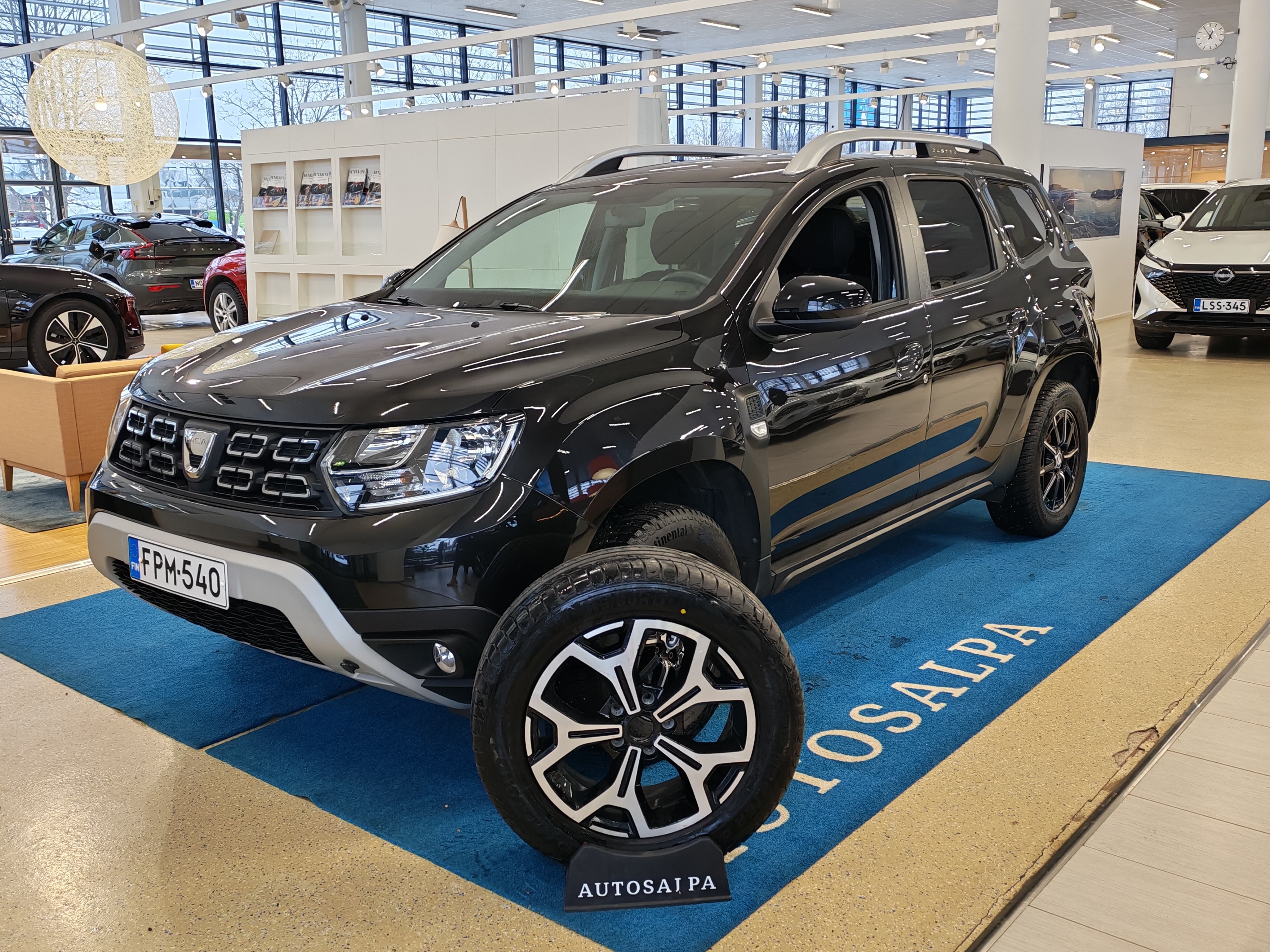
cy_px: 476
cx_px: 635
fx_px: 1211
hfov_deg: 55.4
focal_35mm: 33
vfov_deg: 42.9
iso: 181
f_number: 1.9
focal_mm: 6.12
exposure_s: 1/100
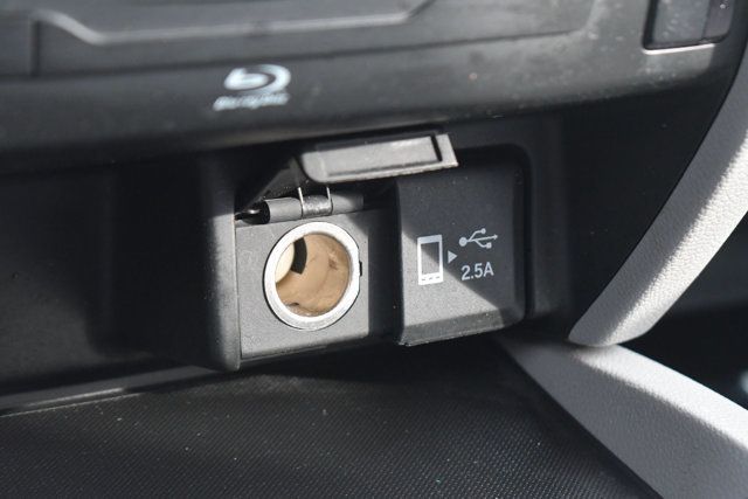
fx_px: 1704
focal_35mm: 82
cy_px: 250
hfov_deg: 24.8
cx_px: 374
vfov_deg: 16.7
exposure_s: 1/125
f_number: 5.6
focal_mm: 55
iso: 2800
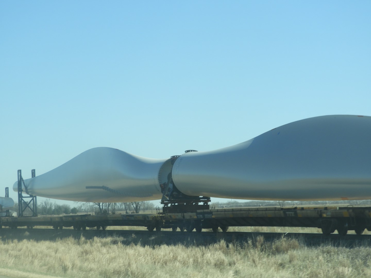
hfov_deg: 14.6
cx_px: 186
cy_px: 139
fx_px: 1447
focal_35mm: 135
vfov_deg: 11.0
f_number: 5
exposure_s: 1/400
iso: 100
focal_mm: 24.2
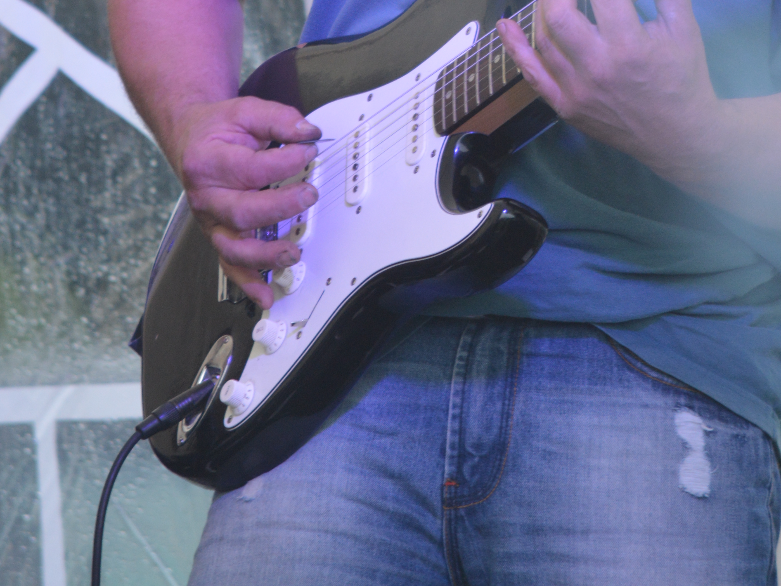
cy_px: -171
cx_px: 539
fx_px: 21003
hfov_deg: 2.1
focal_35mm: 931
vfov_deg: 1.6
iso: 450
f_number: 5.6
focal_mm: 300
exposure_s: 1/125
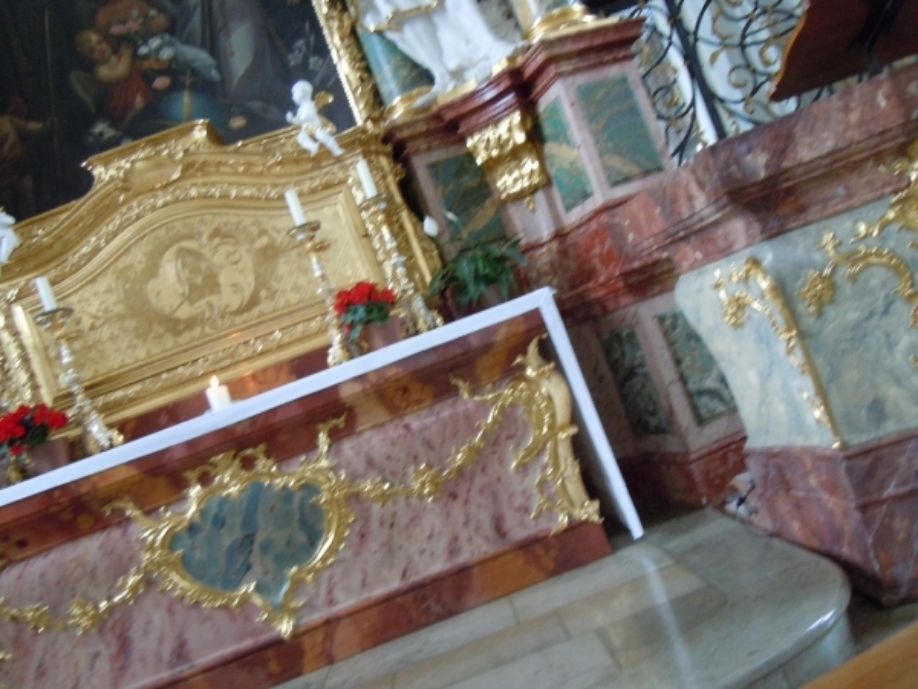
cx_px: 459
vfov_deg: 46.8
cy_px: 344
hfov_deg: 60.0
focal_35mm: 30
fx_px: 796
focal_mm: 5.4
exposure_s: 1/30
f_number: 3.5
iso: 400
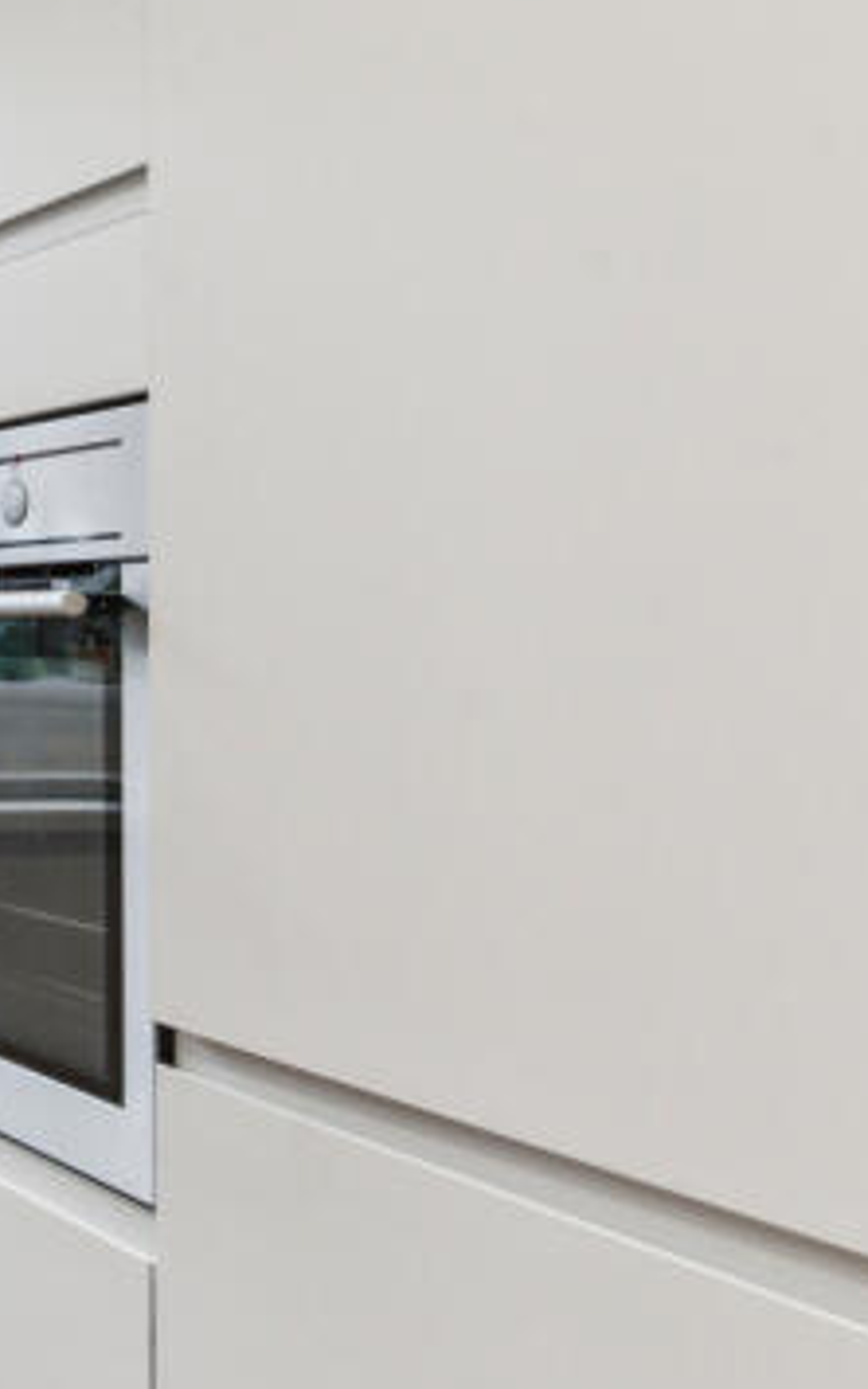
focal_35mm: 47
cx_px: -1017
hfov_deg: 16.9
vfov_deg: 42.6
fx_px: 1778
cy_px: 648
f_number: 11
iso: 400
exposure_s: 1/25
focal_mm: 16
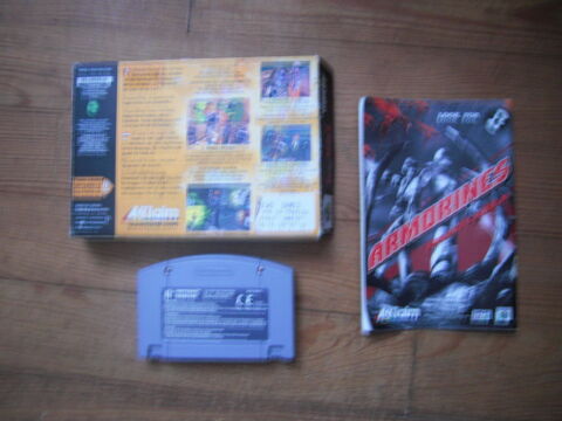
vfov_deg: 49.7
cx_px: 281
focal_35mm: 28
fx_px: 455
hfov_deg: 63.4
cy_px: 210
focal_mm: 4.9
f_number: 2.6
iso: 200
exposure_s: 1/2.5
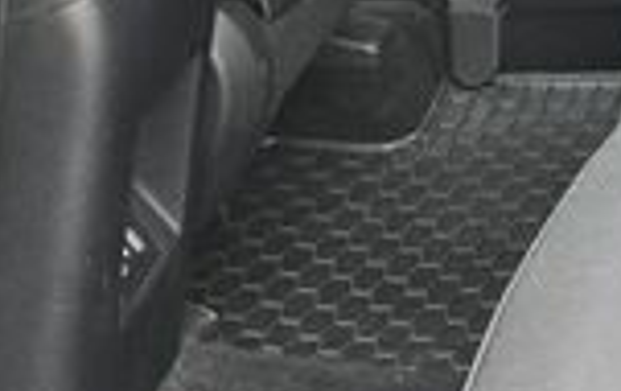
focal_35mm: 165
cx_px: 810
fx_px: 2798
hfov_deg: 12.3
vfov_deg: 7.7
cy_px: -337
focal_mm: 6.3
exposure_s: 1/100
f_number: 1.7
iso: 200
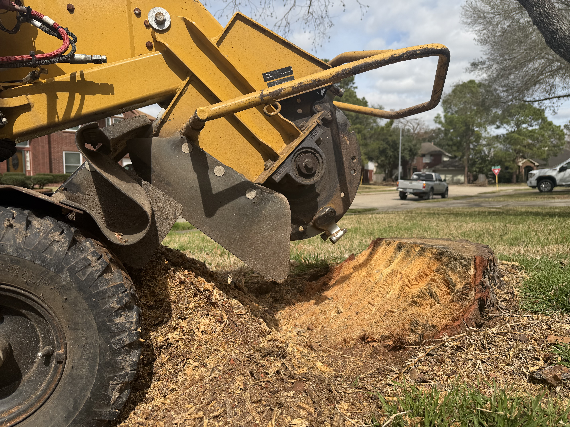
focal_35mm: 24
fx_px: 395
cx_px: 285
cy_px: 214
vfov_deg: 56.8
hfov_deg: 71.6
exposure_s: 1/5714
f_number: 1.78
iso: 80
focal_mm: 6.76
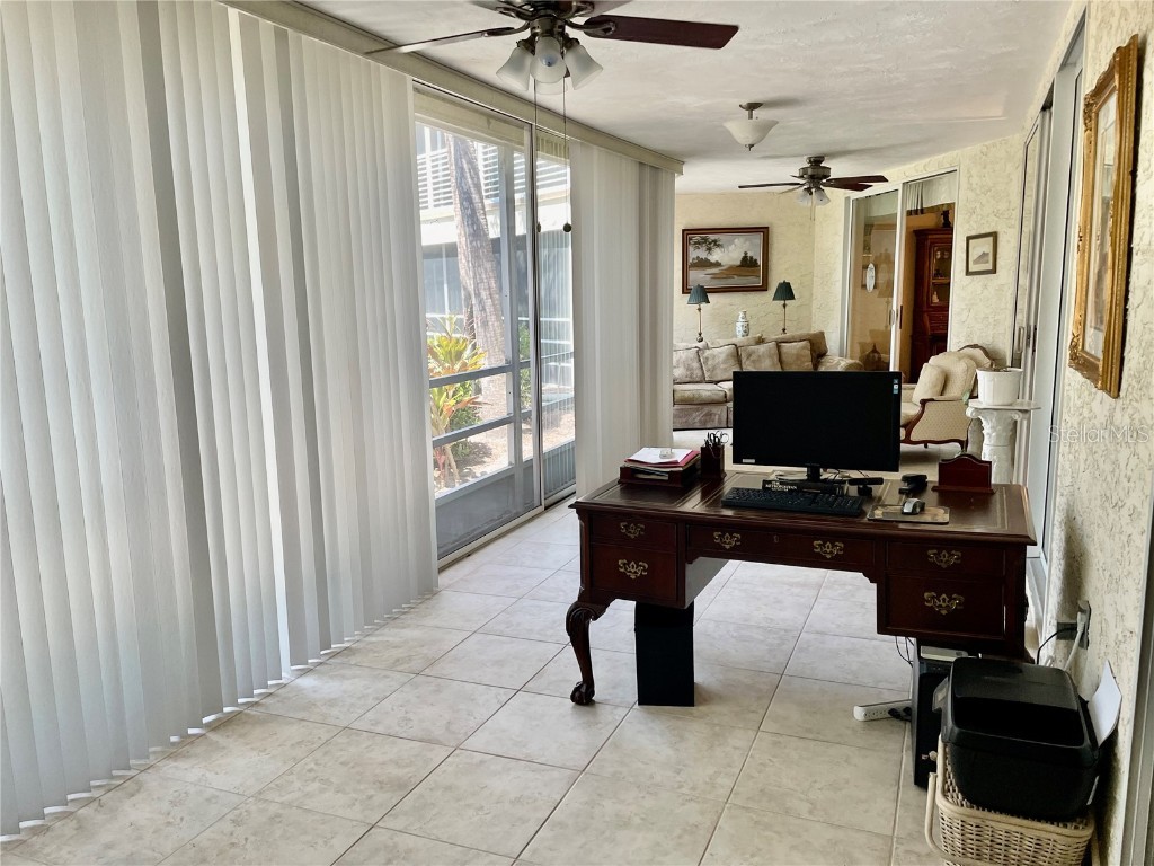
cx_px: 577
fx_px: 867
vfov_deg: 53.1
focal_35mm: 26
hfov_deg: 67.3
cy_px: 433
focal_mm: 4.2
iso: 100
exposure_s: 1/121
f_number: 1.6
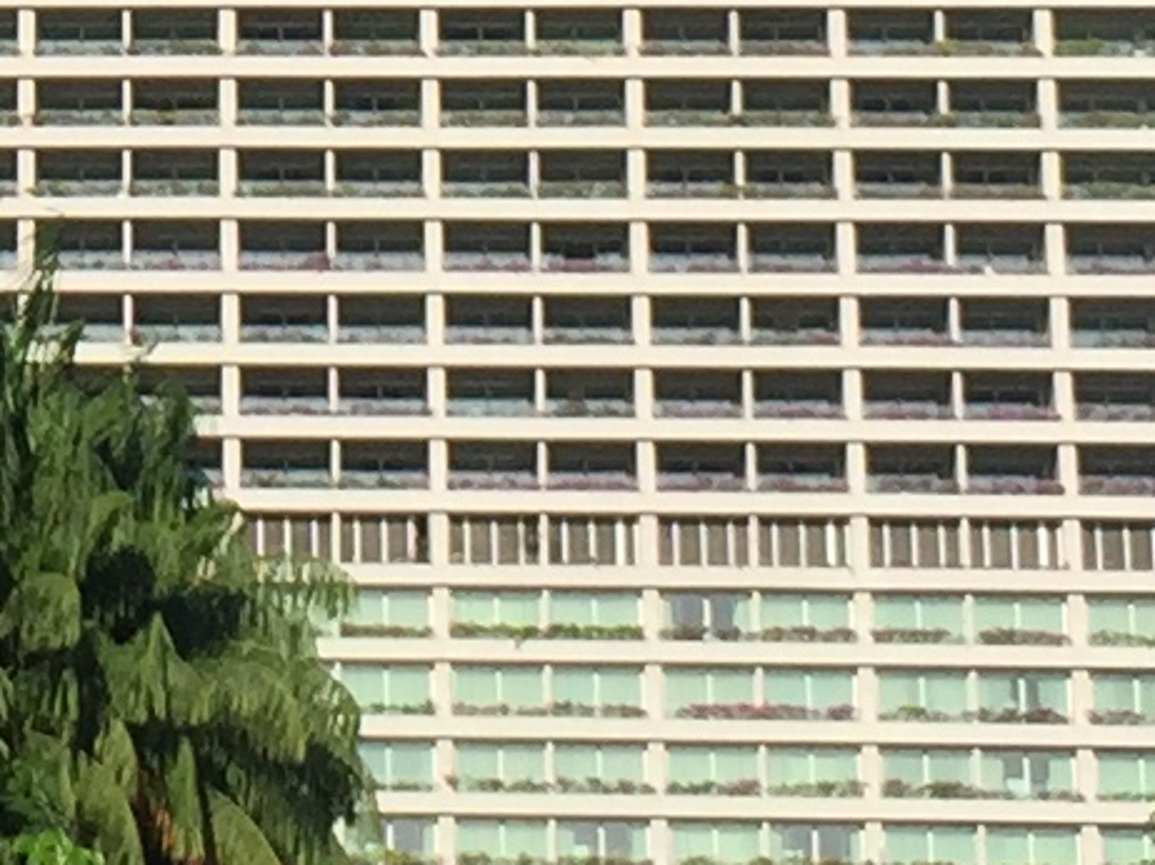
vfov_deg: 7.1
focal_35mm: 205
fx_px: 6836
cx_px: -430
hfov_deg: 9.5
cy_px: -582
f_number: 2.2
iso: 32
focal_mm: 4.15
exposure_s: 1/3049
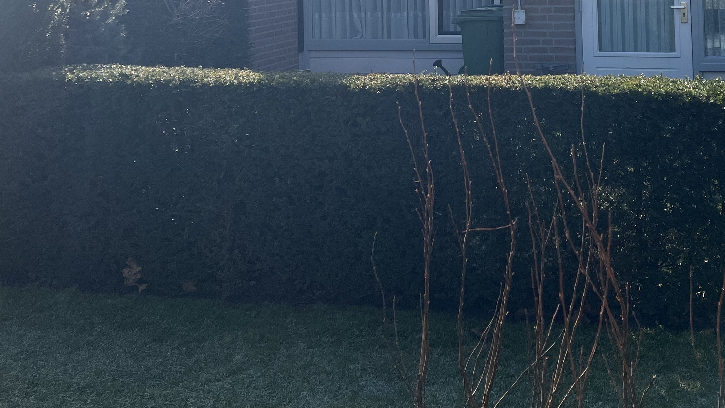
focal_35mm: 51
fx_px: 981
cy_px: -75
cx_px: 521
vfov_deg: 21.9
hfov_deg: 39.7
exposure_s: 1/5319
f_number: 1.6
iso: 50
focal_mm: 5.1
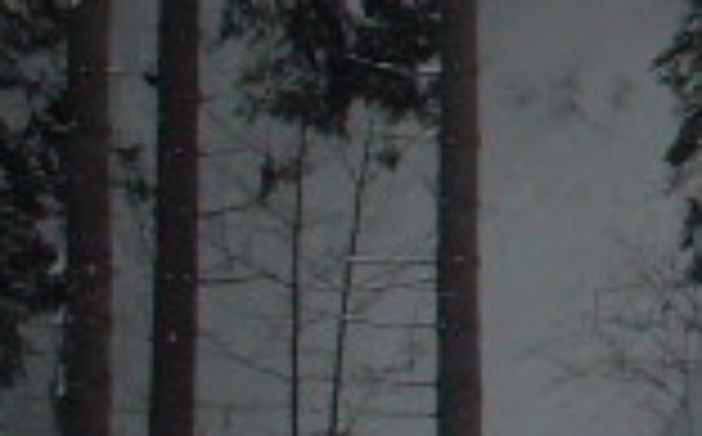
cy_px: -342
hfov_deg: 7.2
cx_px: 2012
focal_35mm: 265
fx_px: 5063
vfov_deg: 4.9
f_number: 8.4
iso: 80
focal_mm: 6.3
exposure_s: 1/250
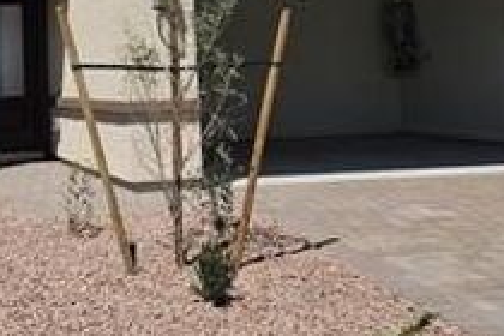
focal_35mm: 76
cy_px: -37
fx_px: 1064
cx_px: 118
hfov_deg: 26.3
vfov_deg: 17.3
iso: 10
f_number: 1.7
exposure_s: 1/1668
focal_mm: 6.3
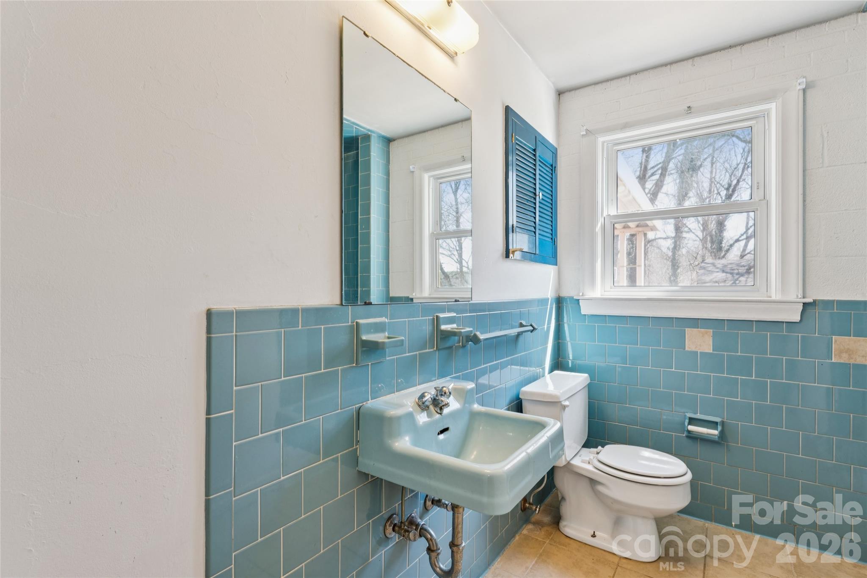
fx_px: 412
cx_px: 434
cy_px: 289
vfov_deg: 70.1
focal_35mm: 17
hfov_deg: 92.9
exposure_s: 1
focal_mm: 17.1
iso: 100
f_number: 11
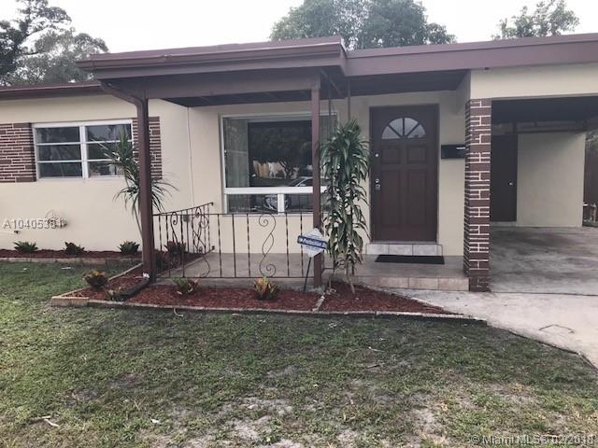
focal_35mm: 28
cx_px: 299
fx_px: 484
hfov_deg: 63.4
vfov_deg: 49.7
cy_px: 224
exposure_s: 1/1053
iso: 20
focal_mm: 3.99
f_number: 1.8
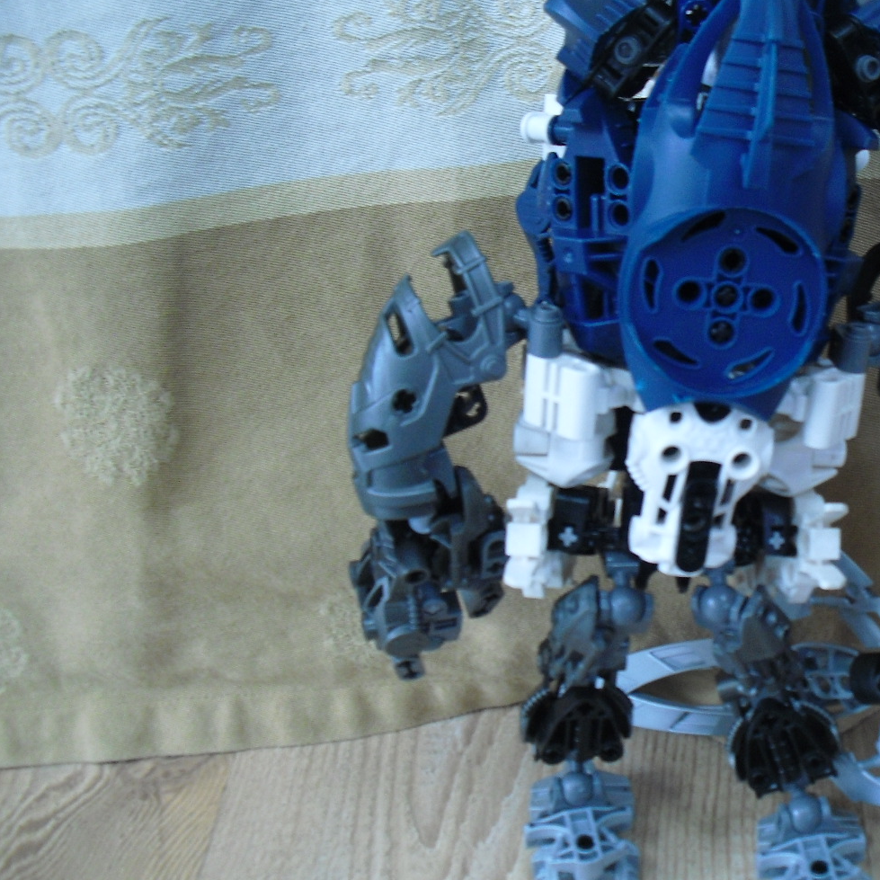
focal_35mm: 52
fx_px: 1496
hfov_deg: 31.9
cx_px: 699
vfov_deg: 32.8
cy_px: 441
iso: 200
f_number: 3.1
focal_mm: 6.3
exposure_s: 1/60
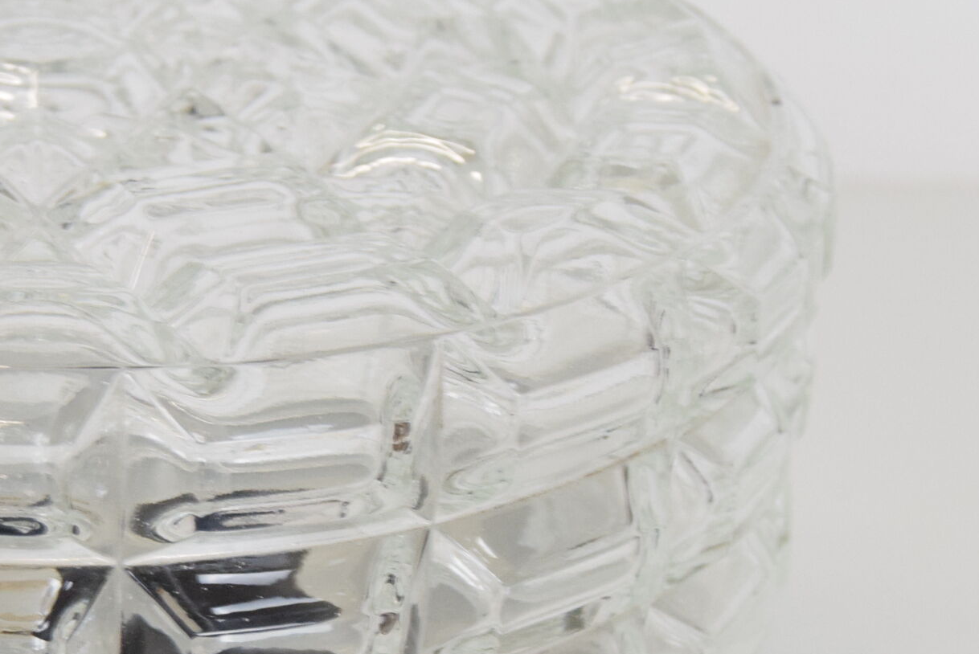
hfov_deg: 14.4
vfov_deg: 9.8
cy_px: 563
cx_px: 32
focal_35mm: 140
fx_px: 3810
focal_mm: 38
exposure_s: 1/200
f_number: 7.1
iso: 1600
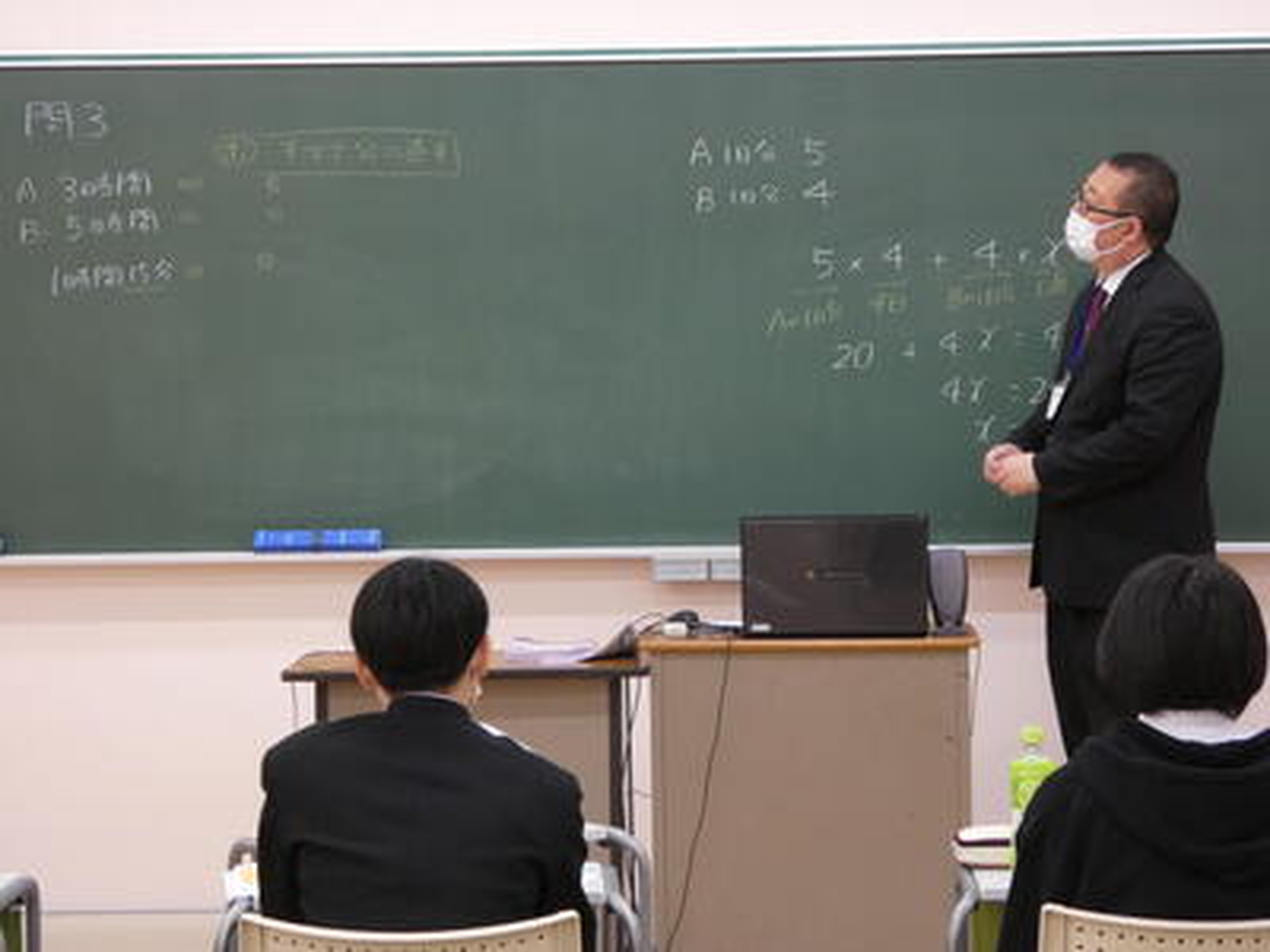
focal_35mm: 95
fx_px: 3485
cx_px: 635
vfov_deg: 15.6
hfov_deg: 20.7
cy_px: 476
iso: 500
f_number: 4.8
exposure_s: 1/80
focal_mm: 17.1
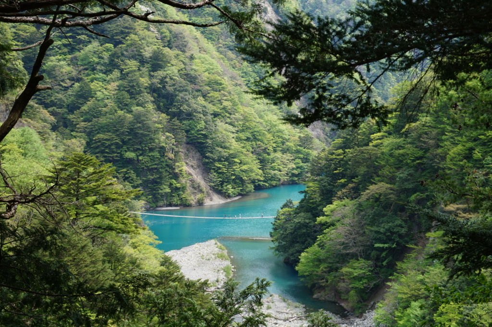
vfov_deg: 18.2
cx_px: 246
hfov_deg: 27.0
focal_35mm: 75
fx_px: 1025
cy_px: 164
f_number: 7.1
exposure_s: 1/80
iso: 100
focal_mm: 50
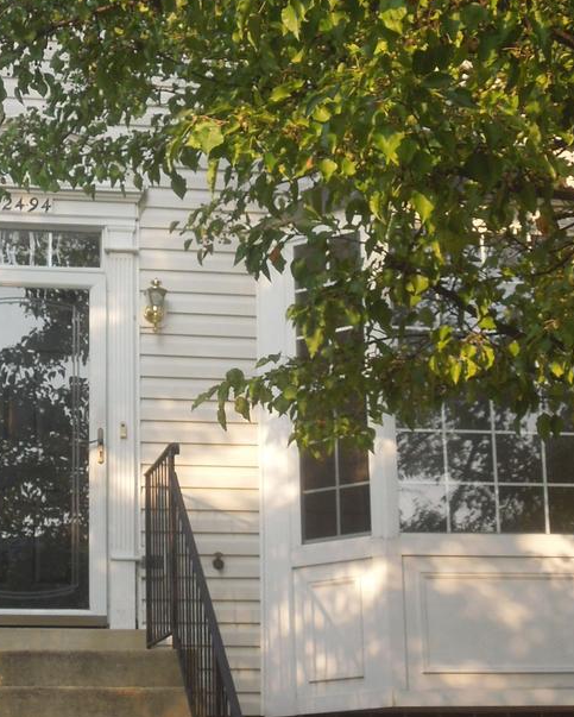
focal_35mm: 87
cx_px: 250
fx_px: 1846
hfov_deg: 17.7
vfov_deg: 22.0
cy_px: 401
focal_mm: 6.3
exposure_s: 1/125
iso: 100
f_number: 3.7
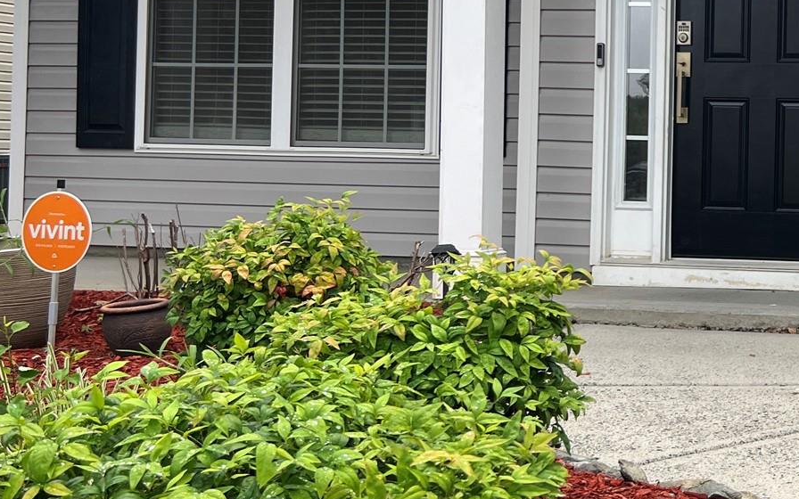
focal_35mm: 63
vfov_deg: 20.5
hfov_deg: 29.9
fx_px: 1372
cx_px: 824
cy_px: 149
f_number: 1.5
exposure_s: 1/873
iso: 50
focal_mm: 5.7
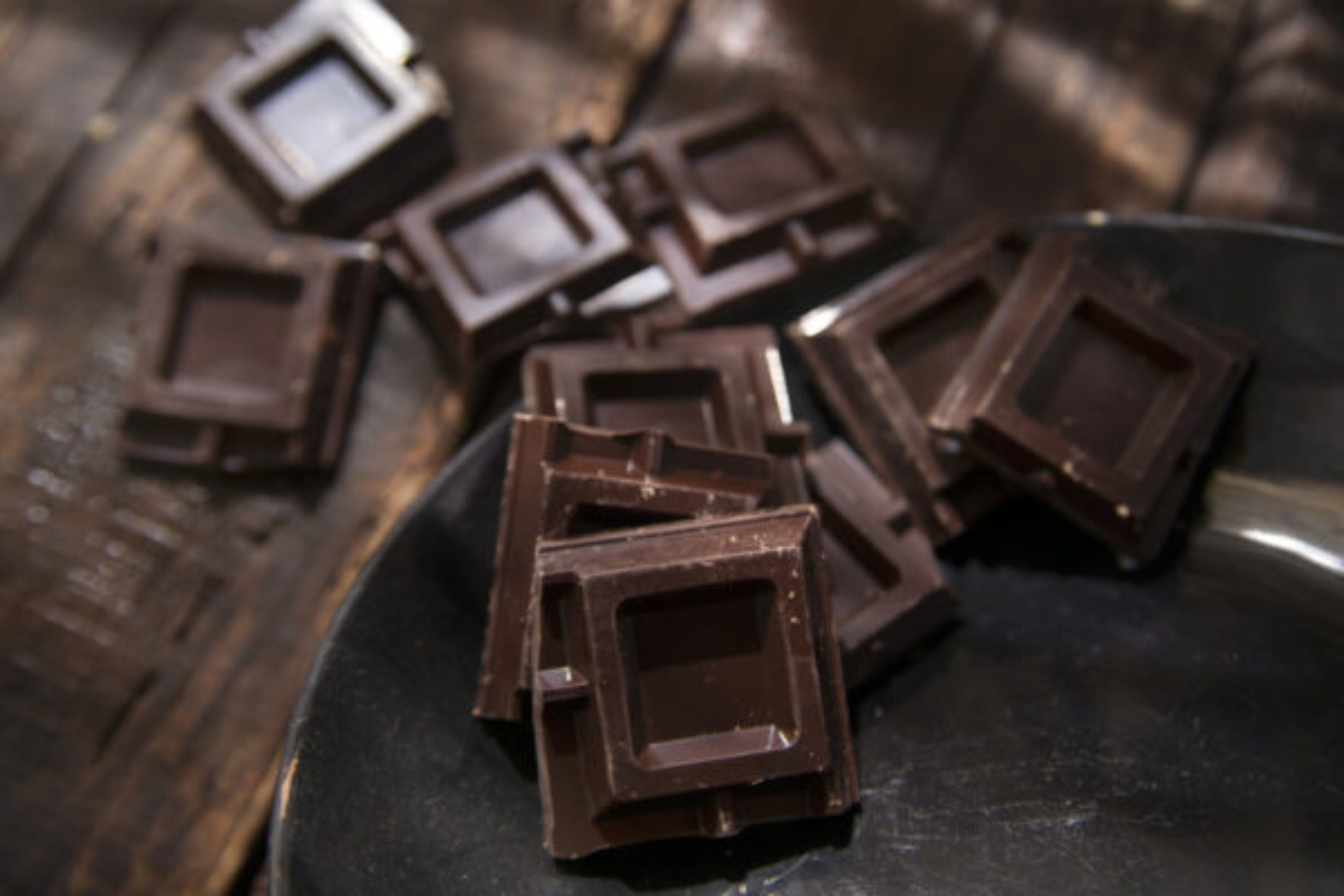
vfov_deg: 29.9
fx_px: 1680
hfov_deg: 43.6
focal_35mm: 45
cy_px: 448
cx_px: 672
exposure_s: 1/125
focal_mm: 45
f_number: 4
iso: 100
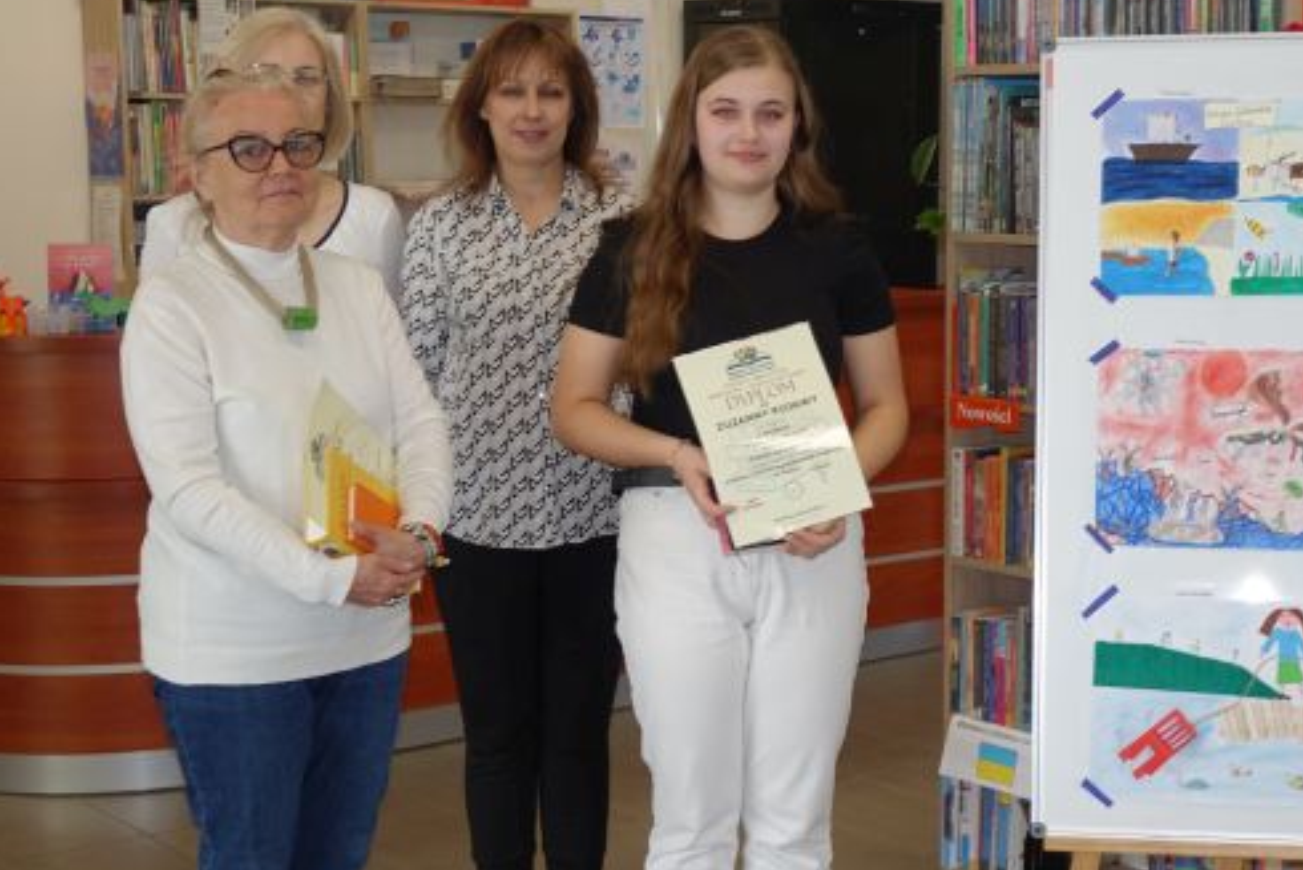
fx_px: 2317
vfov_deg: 21.2
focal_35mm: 64
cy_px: 483
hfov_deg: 31.2
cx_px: 835
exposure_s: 1/60
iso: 125
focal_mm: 17.83
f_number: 2.8
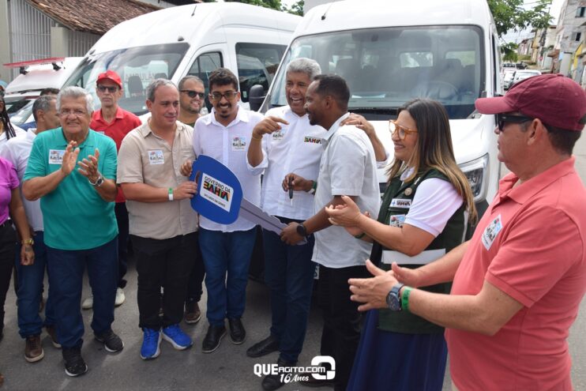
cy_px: 196
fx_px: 440
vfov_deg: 47.9
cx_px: 293
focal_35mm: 27
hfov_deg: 67.4
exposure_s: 1/250
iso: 200
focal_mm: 18
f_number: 8
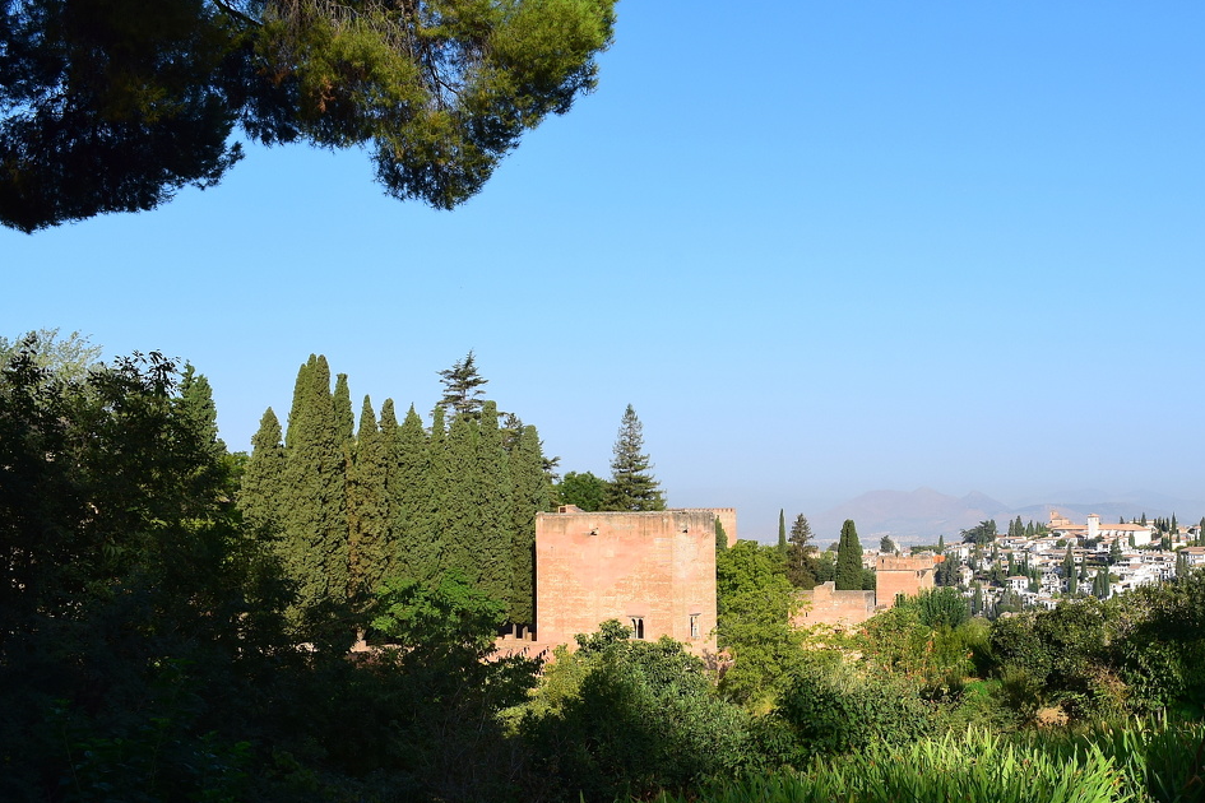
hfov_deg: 47.1
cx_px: 870
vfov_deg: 33.3
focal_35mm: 40
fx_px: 1339
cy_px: 495
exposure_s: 1/500
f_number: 11
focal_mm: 18
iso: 400
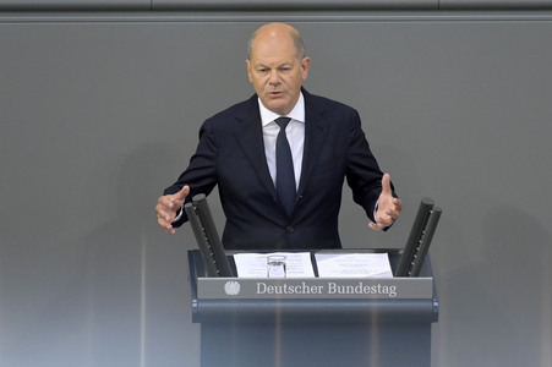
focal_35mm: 500
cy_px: 184
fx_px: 7661
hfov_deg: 4.1
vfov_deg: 2.7
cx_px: 276
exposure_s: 1/500
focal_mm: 500
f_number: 5.6
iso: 8000
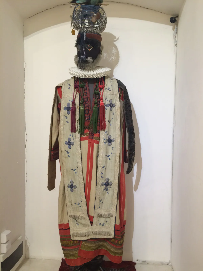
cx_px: 102
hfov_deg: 48.2
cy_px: 136
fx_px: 227
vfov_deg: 61.7
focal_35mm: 29
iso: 125
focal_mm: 4.15
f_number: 2.2
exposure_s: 1/33
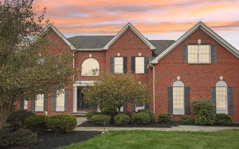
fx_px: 172
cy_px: 79
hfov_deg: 69.7
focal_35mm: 26
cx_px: 123
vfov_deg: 47.0
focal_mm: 22.3
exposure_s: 1/2500
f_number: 8
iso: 1000
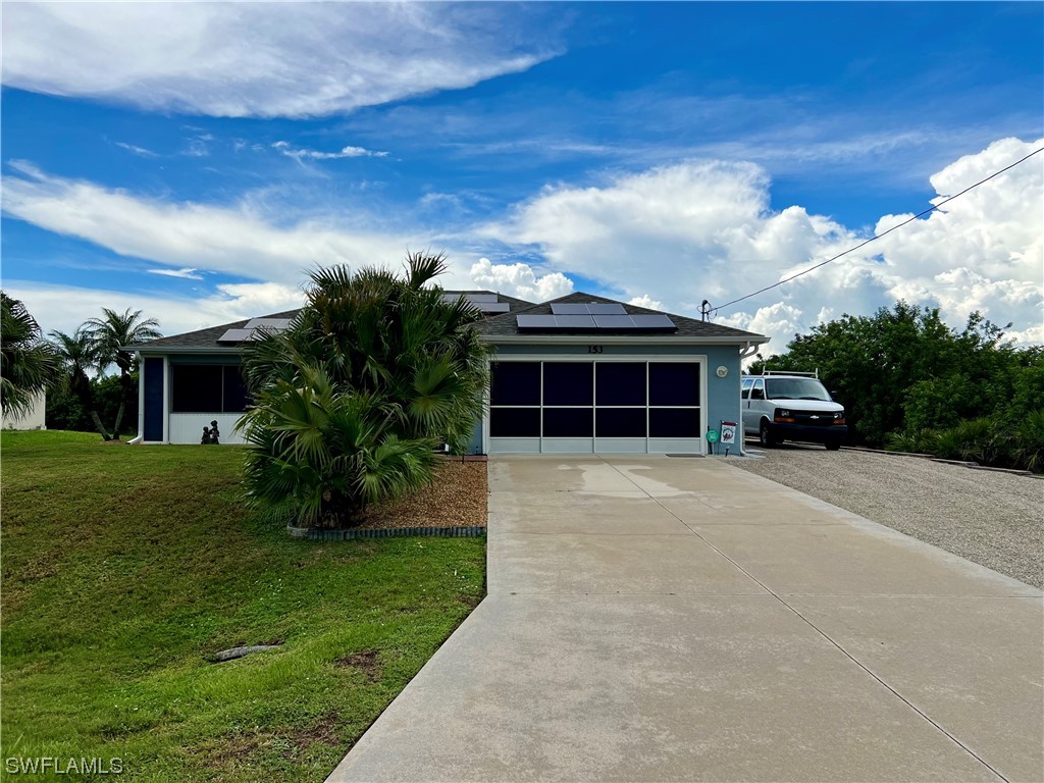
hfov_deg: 67.3
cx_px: 522
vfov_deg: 53.1
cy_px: 392
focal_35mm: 26
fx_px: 784
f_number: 1.5
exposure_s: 1/4831
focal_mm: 5.7
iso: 50
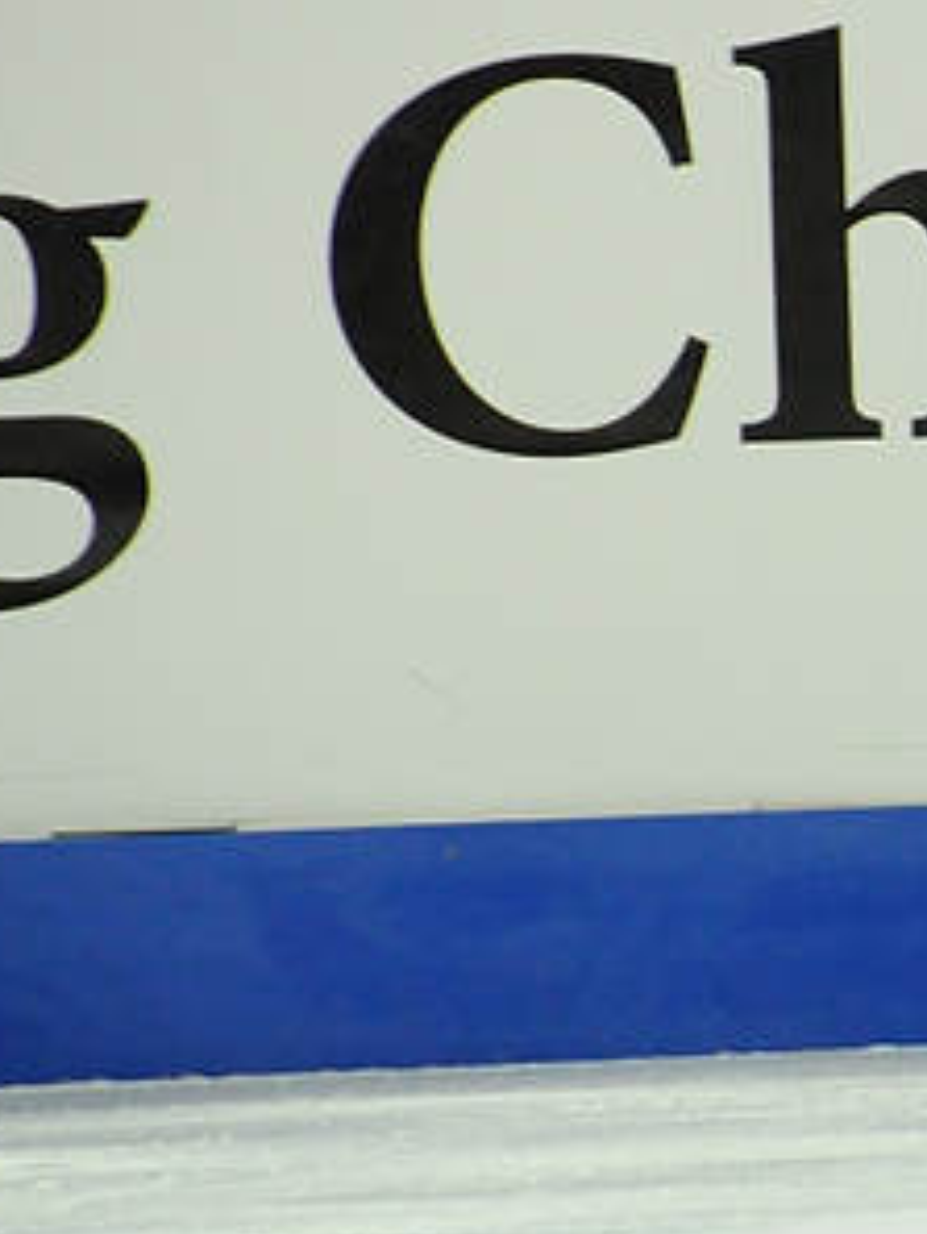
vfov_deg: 2.6
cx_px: 1268
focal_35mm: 777
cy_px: 438
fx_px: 27724
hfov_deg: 1.9
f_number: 5.6
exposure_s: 1/640
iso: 3200
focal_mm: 200
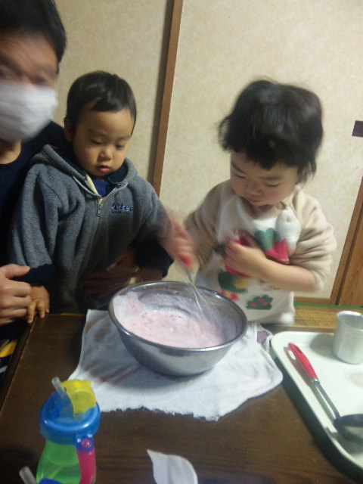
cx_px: 182
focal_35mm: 29
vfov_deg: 61.7
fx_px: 405
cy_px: 242
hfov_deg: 48.2
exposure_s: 1/4.74
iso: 100
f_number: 2.8
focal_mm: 4.82
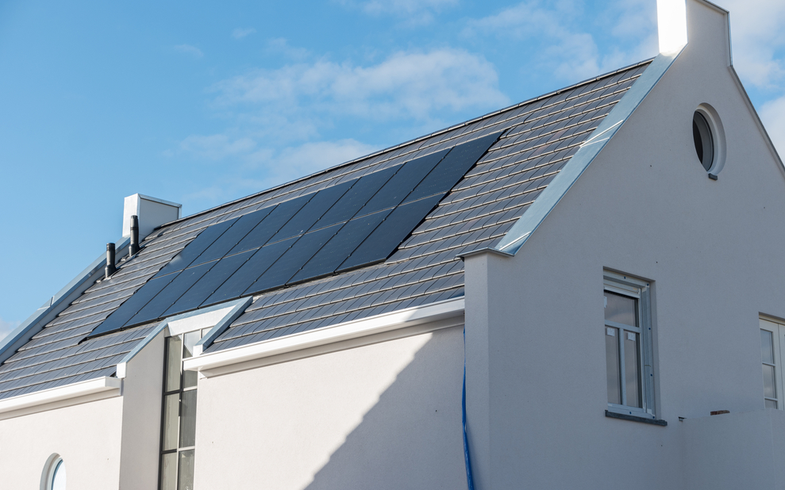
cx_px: 389
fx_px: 1455
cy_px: 255
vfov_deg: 19.1
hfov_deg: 30.2
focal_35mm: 68
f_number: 8
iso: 200
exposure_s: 1/125
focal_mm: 43
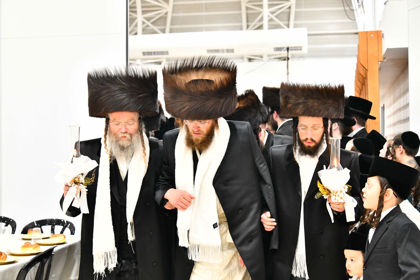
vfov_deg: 23.4
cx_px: 210
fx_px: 677
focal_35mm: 58
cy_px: 140
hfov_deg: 34.5
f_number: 5.6
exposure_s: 1/100
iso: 4000
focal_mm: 58
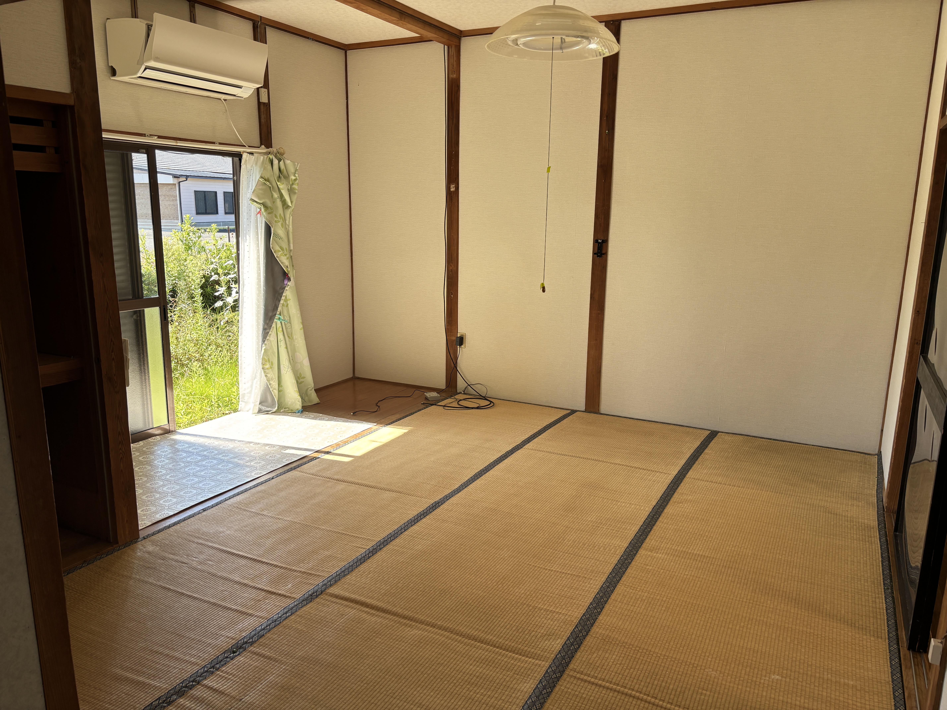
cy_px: 355
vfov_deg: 53.1
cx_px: 474
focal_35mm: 26
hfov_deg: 67.3
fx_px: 711
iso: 40
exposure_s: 1/260
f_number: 1.6
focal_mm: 5.96
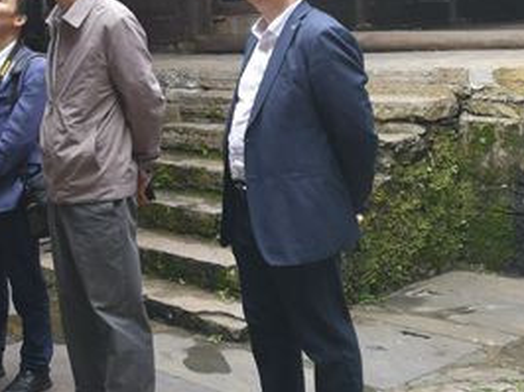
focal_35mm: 61
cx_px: -28
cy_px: 114
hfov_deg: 29.2
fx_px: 923
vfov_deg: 23.8
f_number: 1.8
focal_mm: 3.95
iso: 50
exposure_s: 1/183
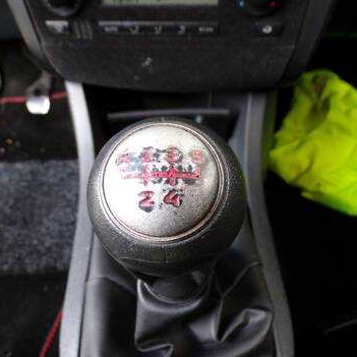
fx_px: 338
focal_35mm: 29
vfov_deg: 55.6
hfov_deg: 55.6
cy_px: 182
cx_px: 168
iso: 200
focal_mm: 4.3
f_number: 3
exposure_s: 1/30
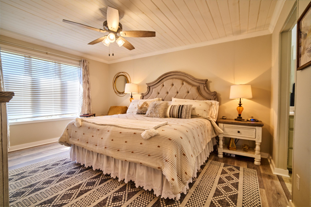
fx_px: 138
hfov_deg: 96.7
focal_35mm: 16
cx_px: 156
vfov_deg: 73.7
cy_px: 104
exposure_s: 1/40
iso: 1600
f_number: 3.5
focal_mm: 16
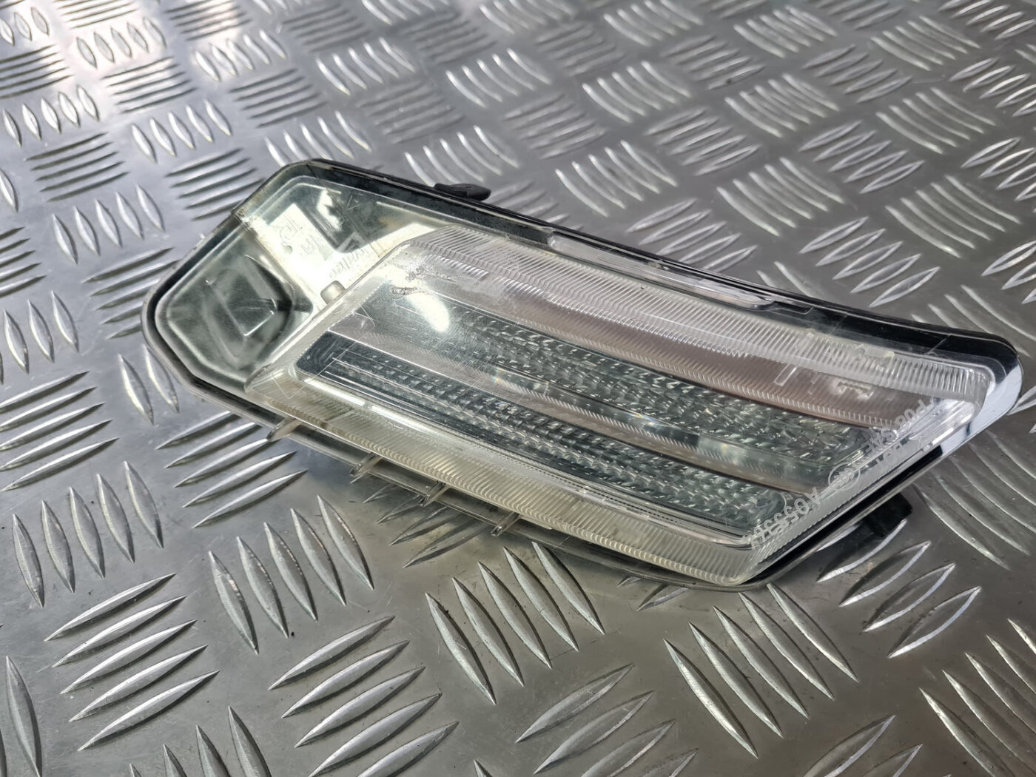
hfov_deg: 67.3
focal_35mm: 26
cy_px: 388
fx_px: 778
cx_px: 518
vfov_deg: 53.1
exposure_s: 1/50
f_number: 1.8
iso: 400
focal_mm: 5.4
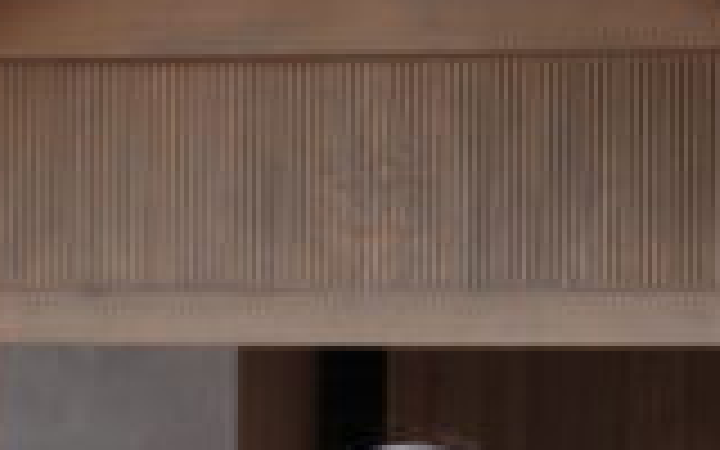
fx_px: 7437
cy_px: 160
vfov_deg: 3.5
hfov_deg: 5.4
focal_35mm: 379
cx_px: -842
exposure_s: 1/220
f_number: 4.2
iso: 800
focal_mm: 38.5
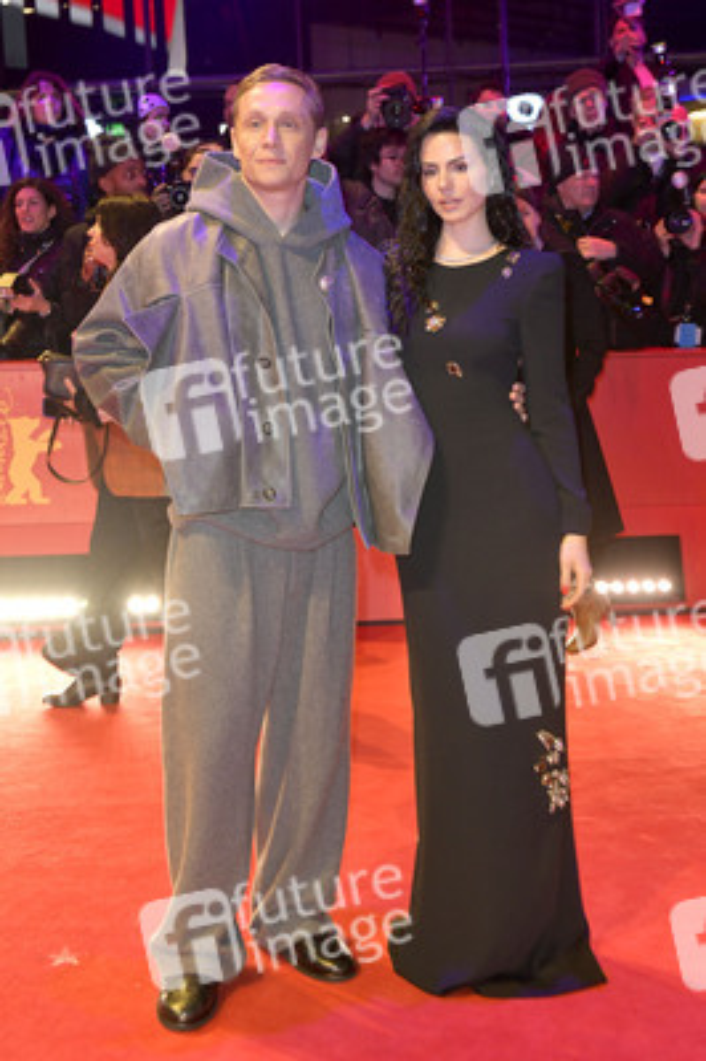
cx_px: 353
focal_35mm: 40
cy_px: 530
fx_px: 1179
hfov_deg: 33.3
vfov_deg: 48.5
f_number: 5.6
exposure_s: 1/200
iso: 1600
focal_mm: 40
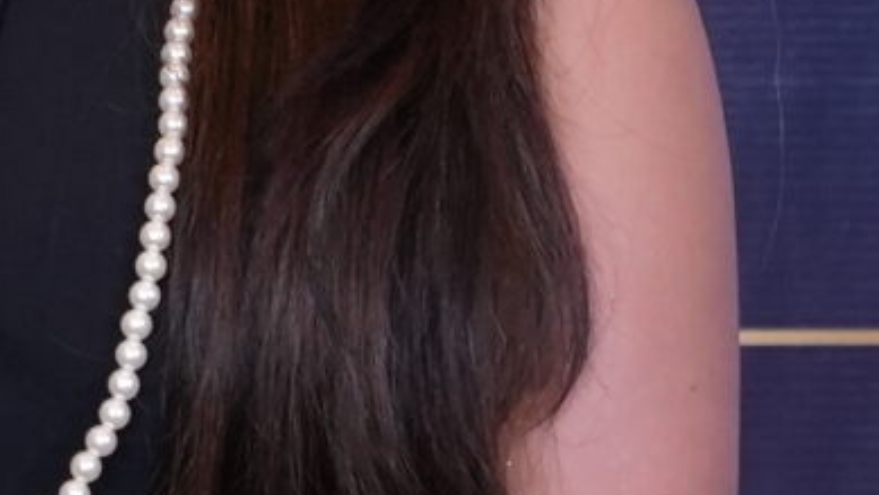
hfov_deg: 3.1
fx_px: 15922
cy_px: -202
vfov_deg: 1.8
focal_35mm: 683
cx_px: -795
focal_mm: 66.3
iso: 1250
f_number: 5
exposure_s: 1/160
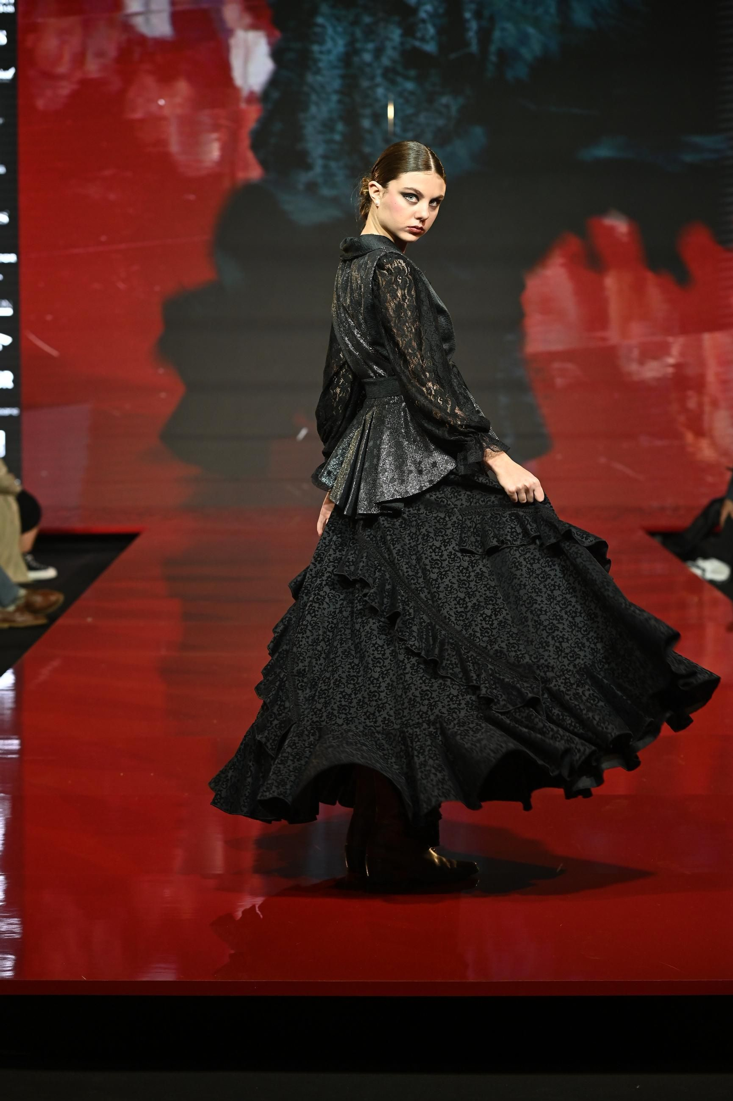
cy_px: 550
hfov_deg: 16.6
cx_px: 366
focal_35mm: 82
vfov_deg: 24.8
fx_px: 2508
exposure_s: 1/250
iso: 1600
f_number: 4.5
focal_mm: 82
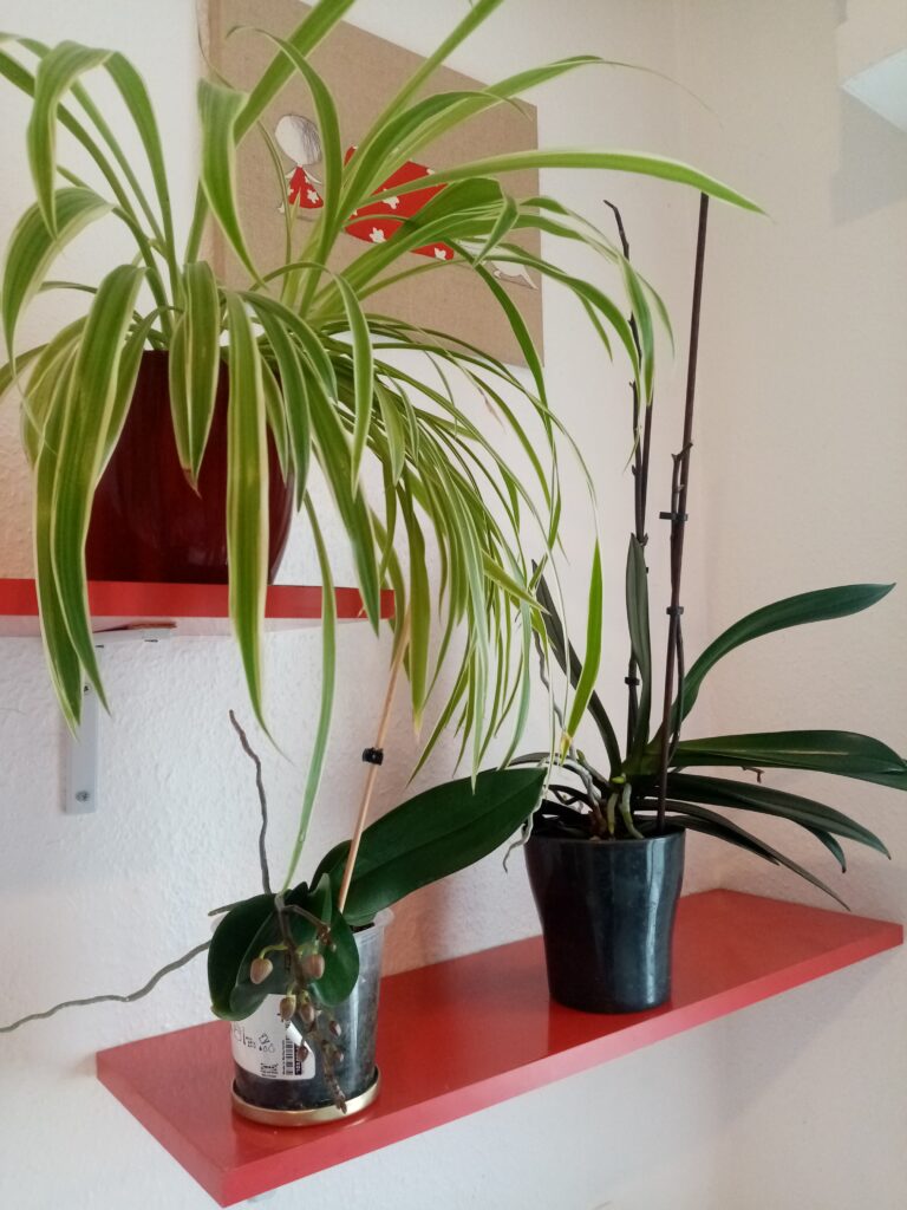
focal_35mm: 26
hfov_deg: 53.1
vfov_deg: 67.3
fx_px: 908
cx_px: 454
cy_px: 605
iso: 276
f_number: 1.8
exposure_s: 1/33.3
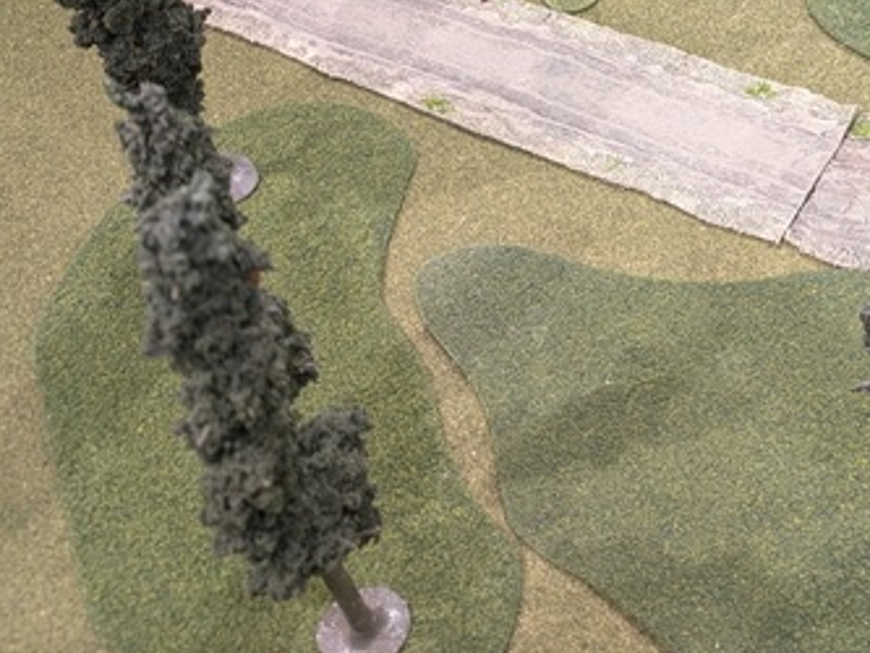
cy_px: -37
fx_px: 1509
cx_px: 891
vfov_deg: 23.2
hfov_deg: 29.8
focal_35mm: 60
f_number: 1.89
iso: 84
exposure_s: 1/60
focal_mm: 5.43
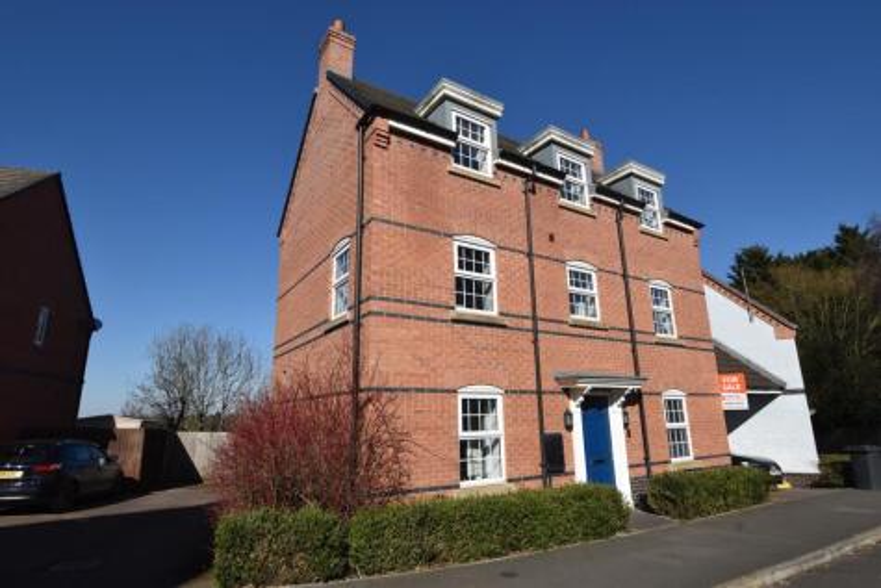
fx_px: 477
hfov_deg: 85.4
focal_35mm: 20
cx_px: 440
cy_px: 294
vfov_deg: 63.3
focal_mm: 13
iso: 100
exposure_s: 1/320
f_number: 9
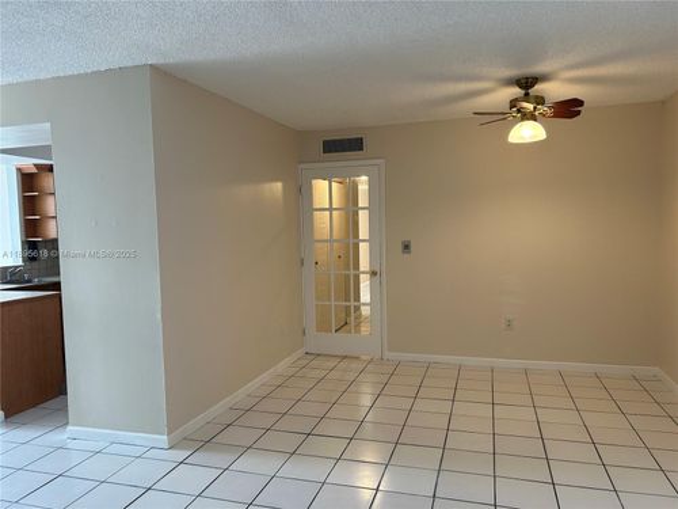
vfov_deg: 53.1
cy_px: 254
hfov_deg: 67.3
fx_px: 509
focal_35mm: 26
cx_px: 339
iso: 80
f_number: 1.5
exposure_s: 1/60
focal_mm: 5.7
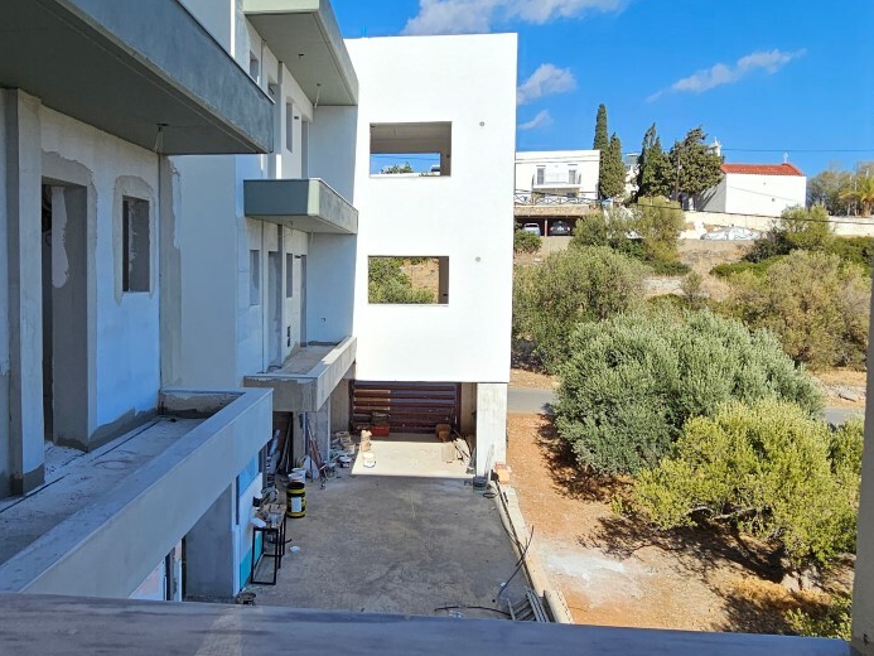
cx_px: 348
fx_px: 682
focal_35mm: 27
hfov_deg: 64.7
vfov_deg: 51.4
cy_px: 313
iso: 50
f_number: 2.2
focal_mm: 2.2
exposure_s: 1/2537
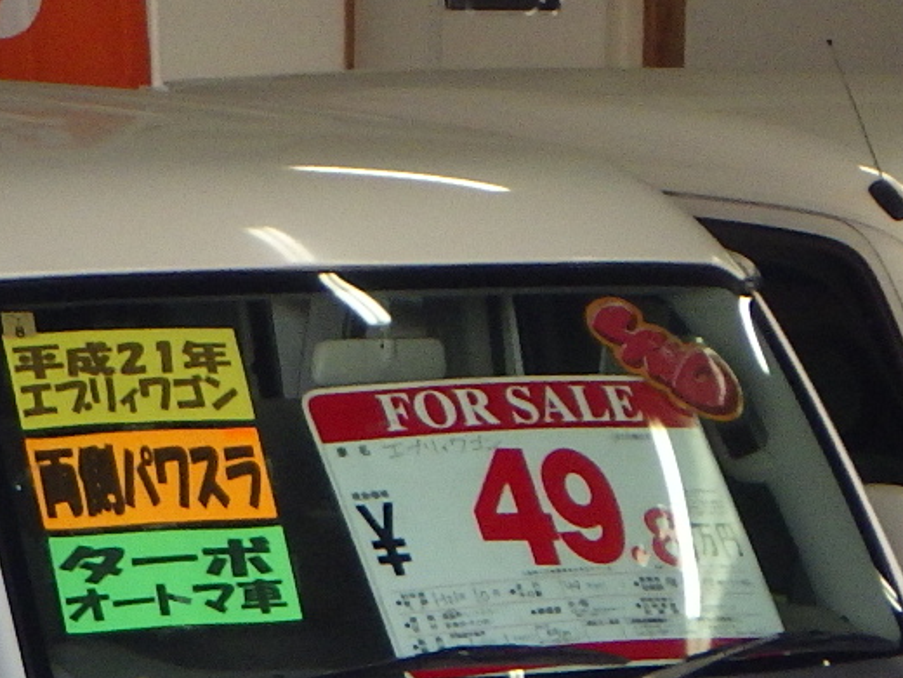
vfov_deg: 6.1
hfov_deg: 8.1
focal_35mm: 244
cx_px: 179
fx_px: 6365
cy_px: 807
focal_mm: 11.1
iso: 250
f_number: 4.6
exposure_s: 1/60
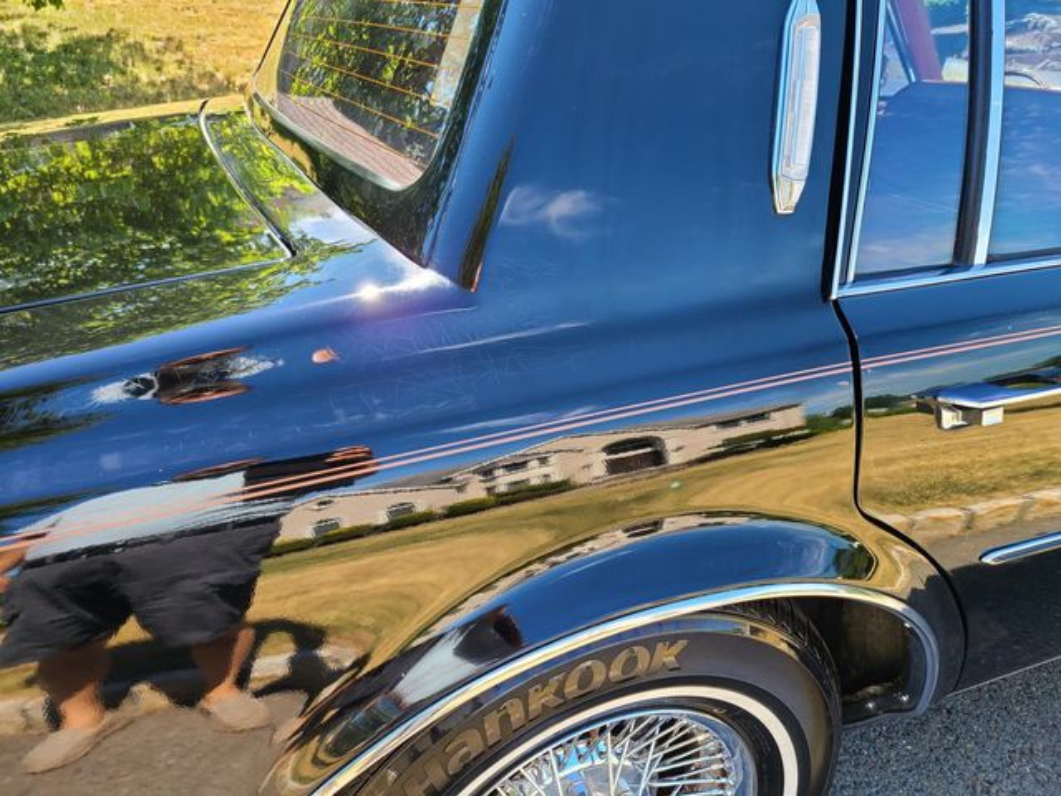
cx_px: 530
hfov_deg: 67.3
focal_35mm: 26
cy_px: 398
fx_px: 797
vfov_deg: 53.1
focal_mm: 5.4
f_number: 1.8
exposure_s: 1/188
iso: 40
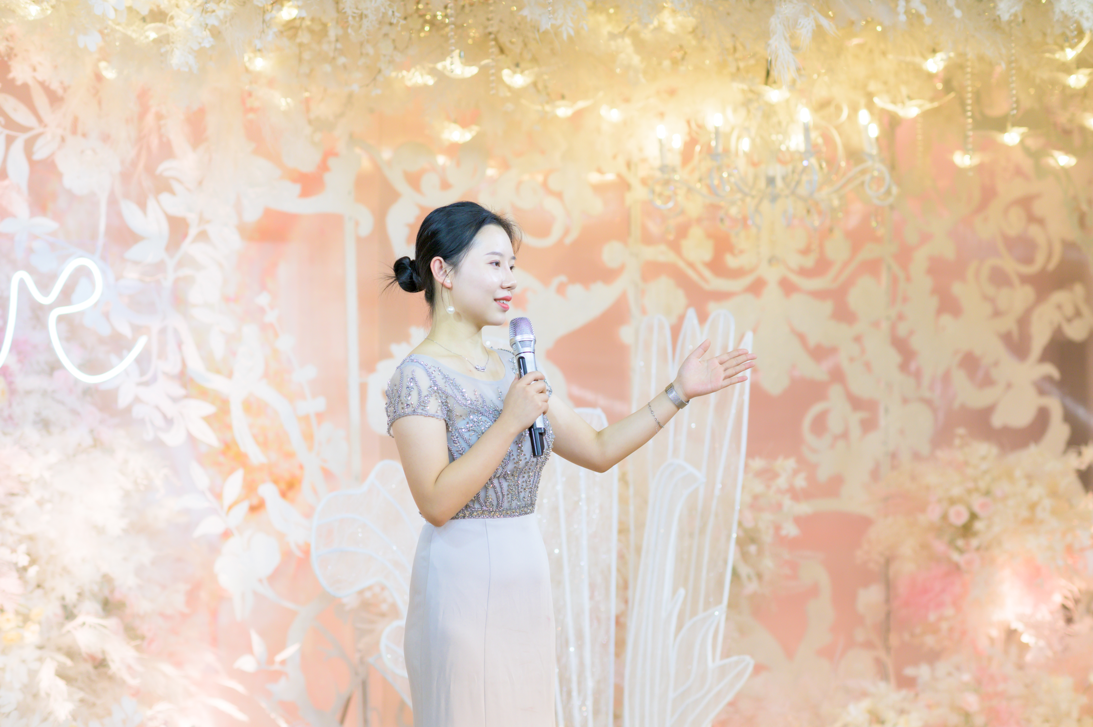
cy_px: 364
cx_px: 546
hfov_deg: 23.9
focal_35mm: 85
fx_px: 2579
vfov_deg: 16.1
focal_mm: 85
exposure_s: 1/2000
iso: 640
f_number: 2.8
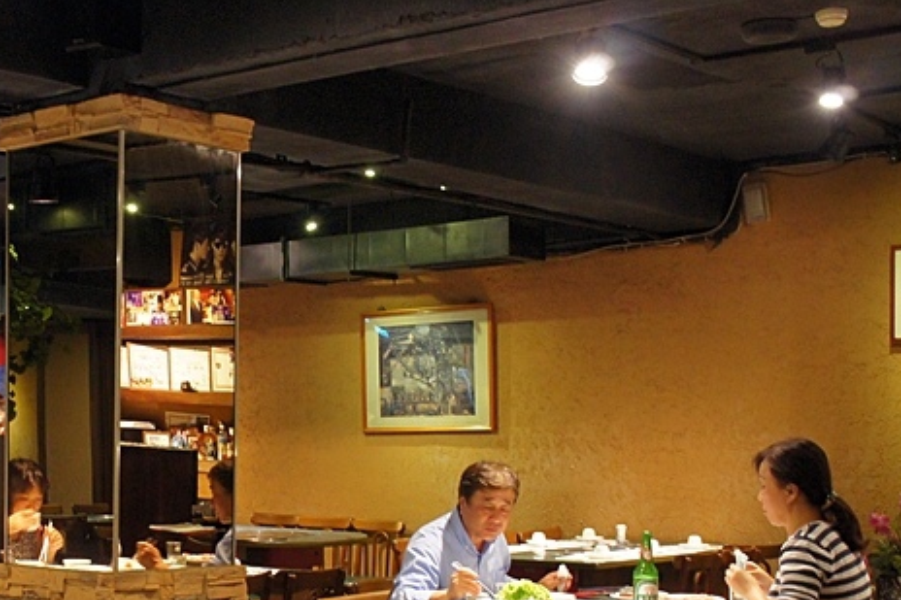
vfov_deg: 21.1
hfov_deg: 30.6
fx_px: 1601
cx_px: 165
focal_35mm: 64
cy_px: 450
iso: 1600
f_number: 5
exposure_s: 1/8
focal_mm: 22
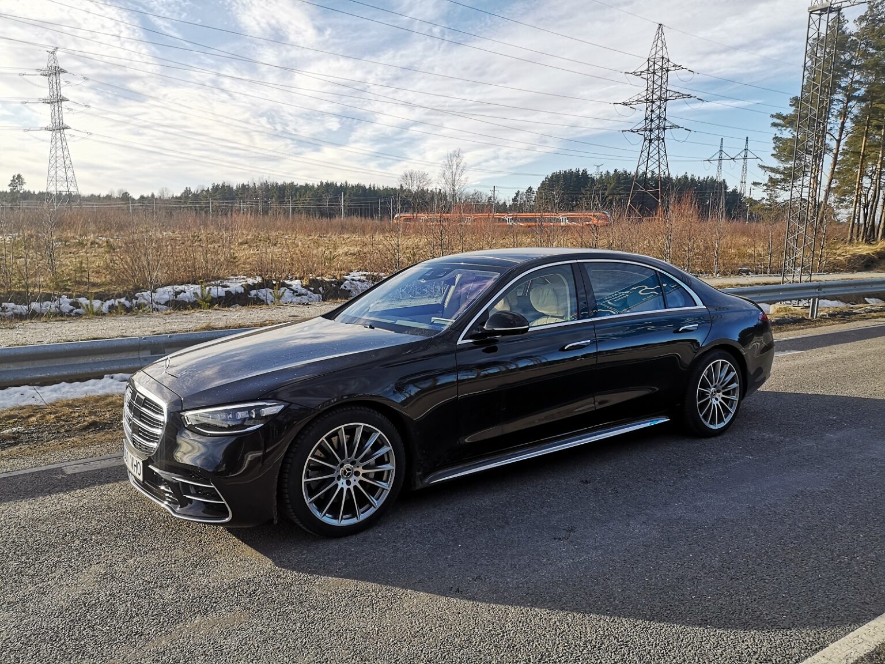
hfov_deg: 65.3
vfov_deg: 51.4
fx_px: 690
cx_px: 442
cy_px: 332
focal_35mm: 27
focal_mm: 3.95
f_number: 1.8
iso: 50
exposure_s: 1/842
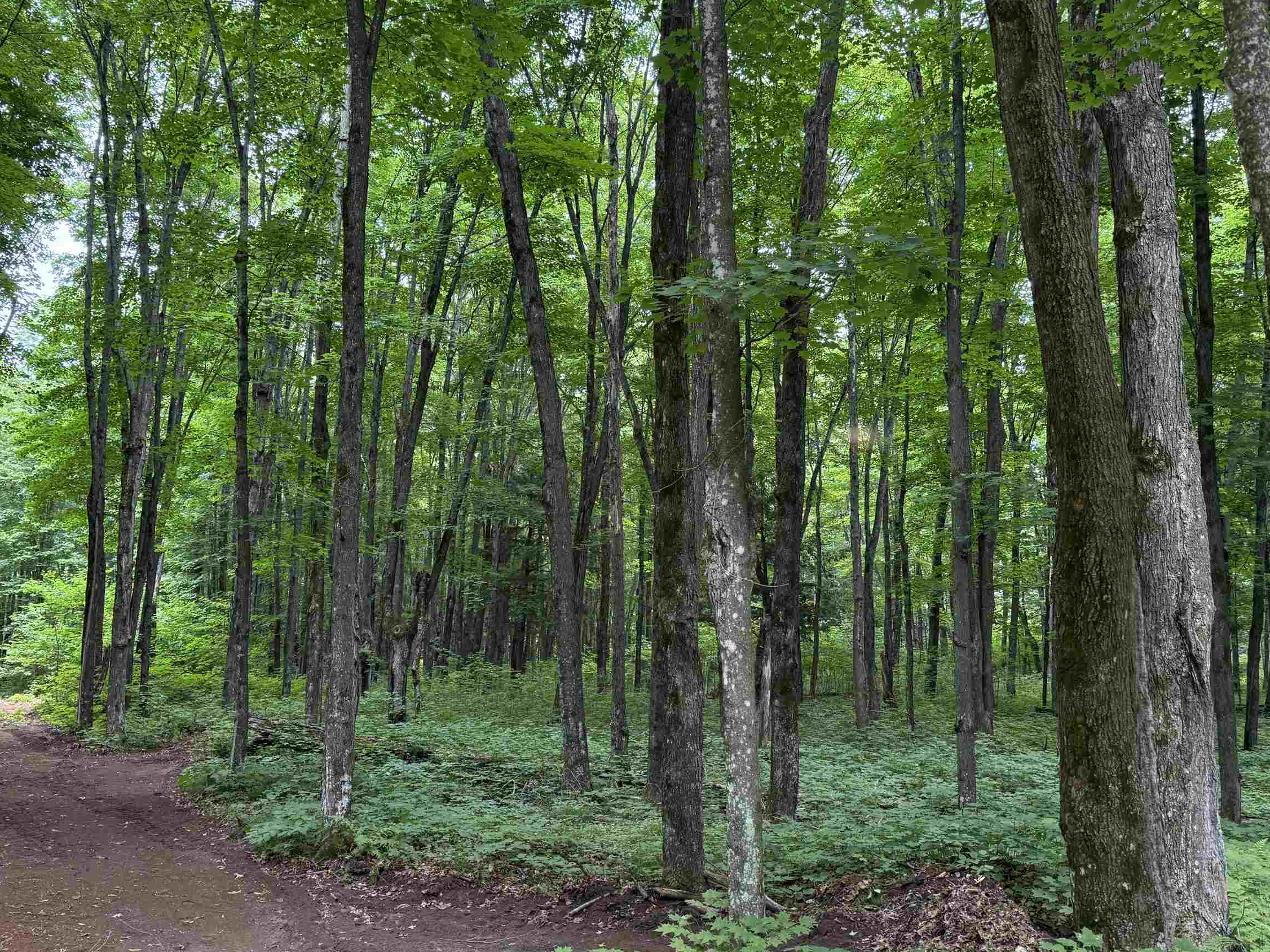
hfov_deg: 56.8
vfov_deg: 44.2
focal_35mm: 32
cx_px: 624
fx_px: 1174
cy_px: 480
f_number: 1.78
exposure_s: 1/110
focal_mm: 6.76
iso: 200
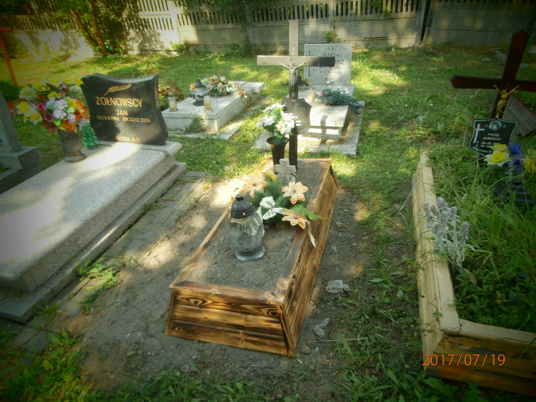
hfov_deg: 71.6
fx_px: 372
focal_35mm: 24
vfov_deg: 56.8
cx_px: 268
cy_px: 201
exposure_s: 1/160
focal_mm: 4.2
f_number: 3
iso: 100
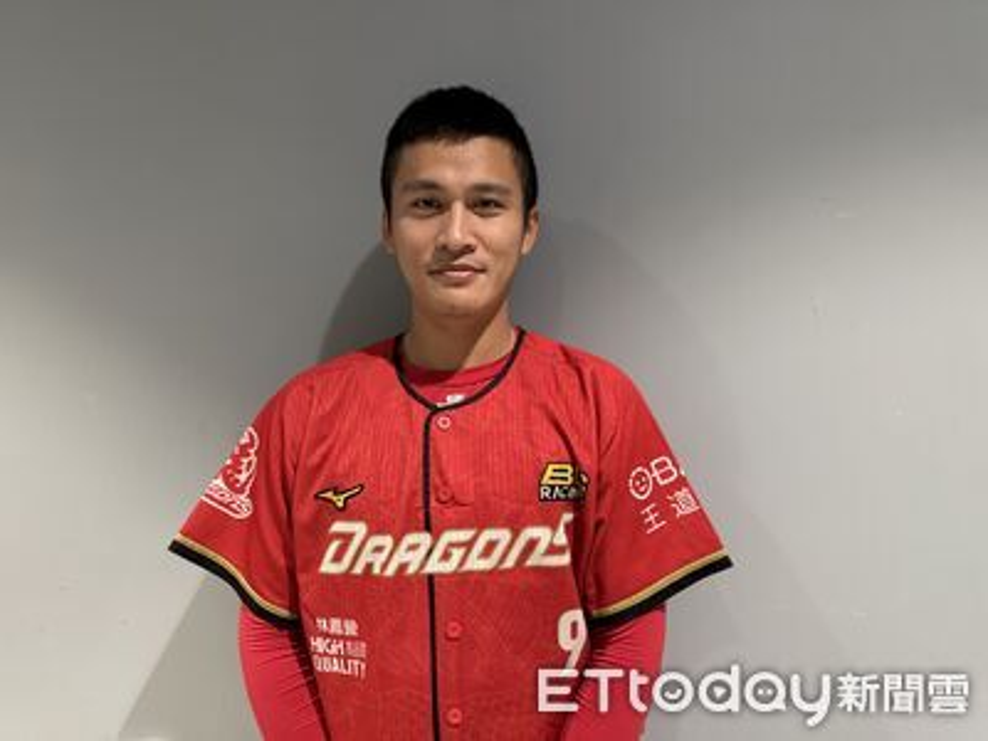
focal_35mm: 24
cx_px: 494
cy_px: 370
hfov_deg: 71.6
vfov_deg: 56.8
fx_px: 685
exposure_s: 1/60
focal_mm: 6.76
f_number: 1.78
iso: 500
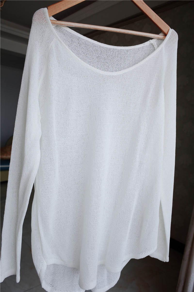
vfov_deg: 65.6
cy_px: 146
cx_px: 97
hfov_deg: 46.2
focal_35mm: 28
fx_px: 227
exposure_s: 1/80
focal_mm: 18.3
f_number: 4
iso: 100
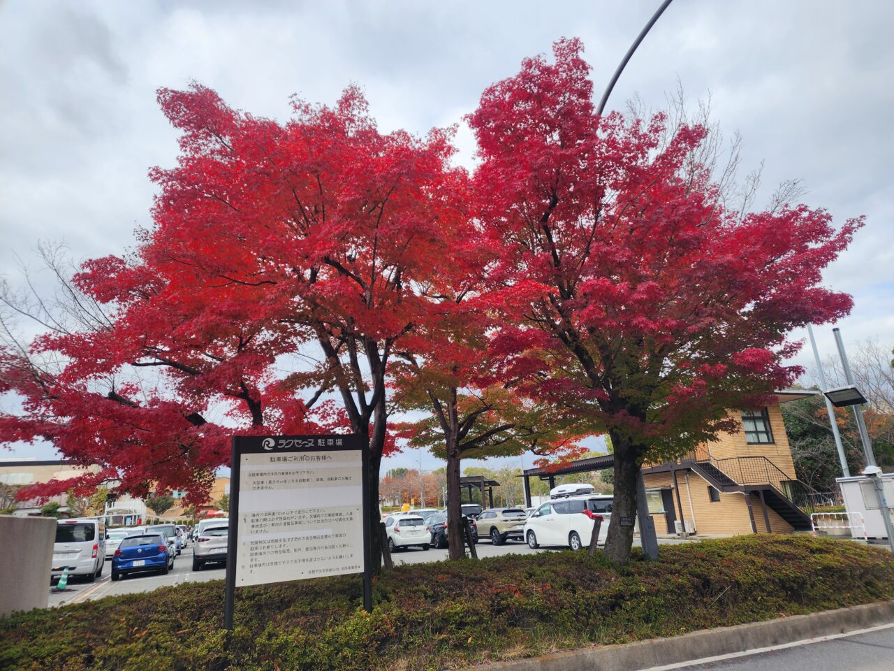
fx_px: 594
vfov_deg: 58.9
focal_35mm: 23
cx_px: 447
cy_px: 336
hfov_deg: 73.9
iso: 12
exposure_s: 1/467
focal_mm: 6.4
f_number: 1.8
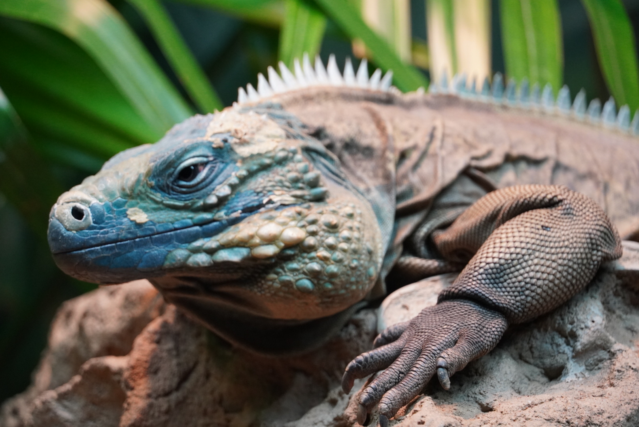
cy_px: 214
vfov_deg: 6.8
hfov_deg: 10.2
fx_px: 3597
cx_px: 320
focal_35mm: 202
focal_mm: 135
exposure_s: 1/250
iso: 2000
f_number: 5.6
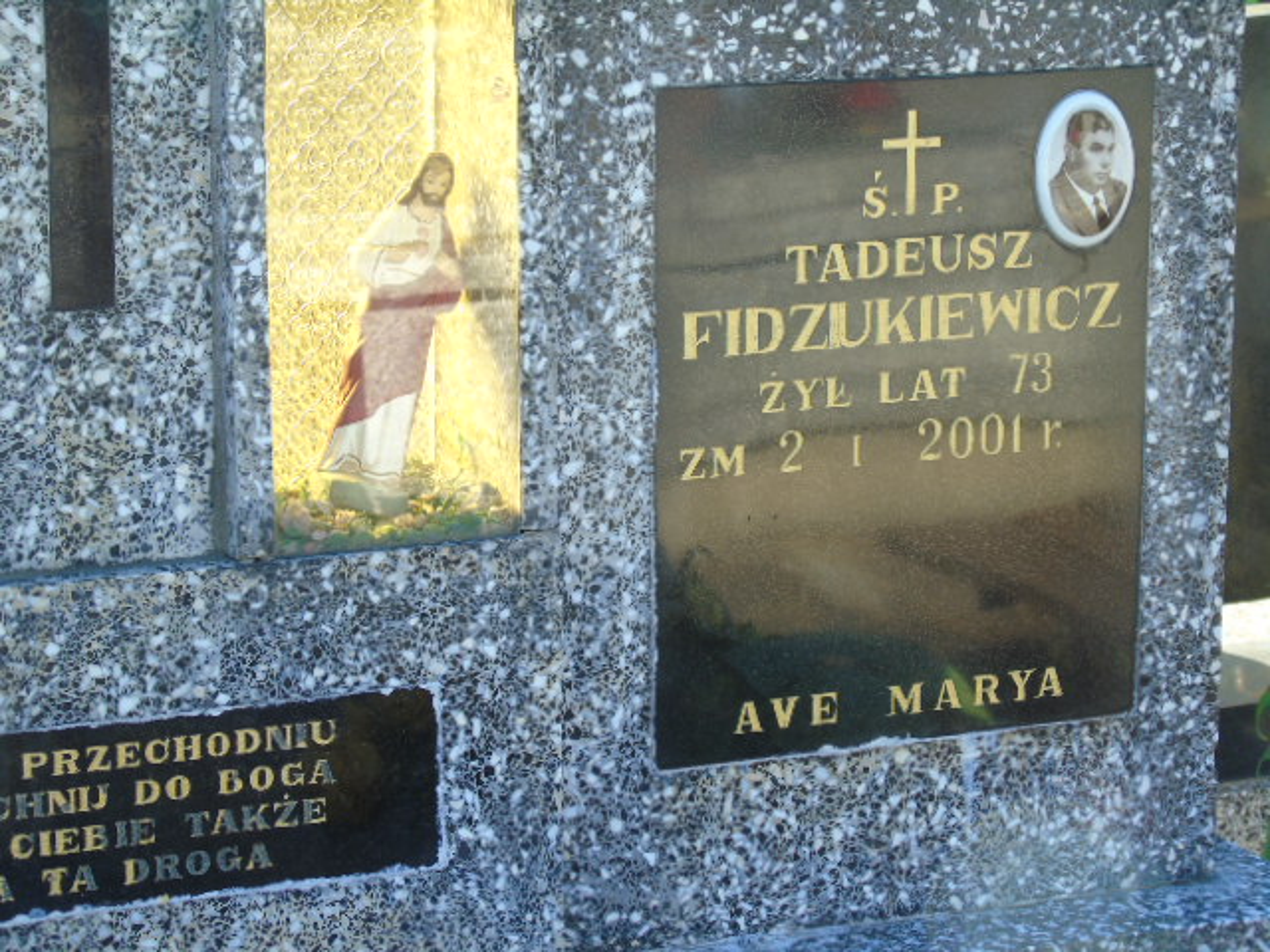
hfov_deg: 18.2
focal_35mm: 108
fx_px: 3962
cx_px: 635
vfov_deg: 13.7
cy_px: 476
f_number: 4.4
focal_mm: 19
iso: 80
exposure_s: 1/80
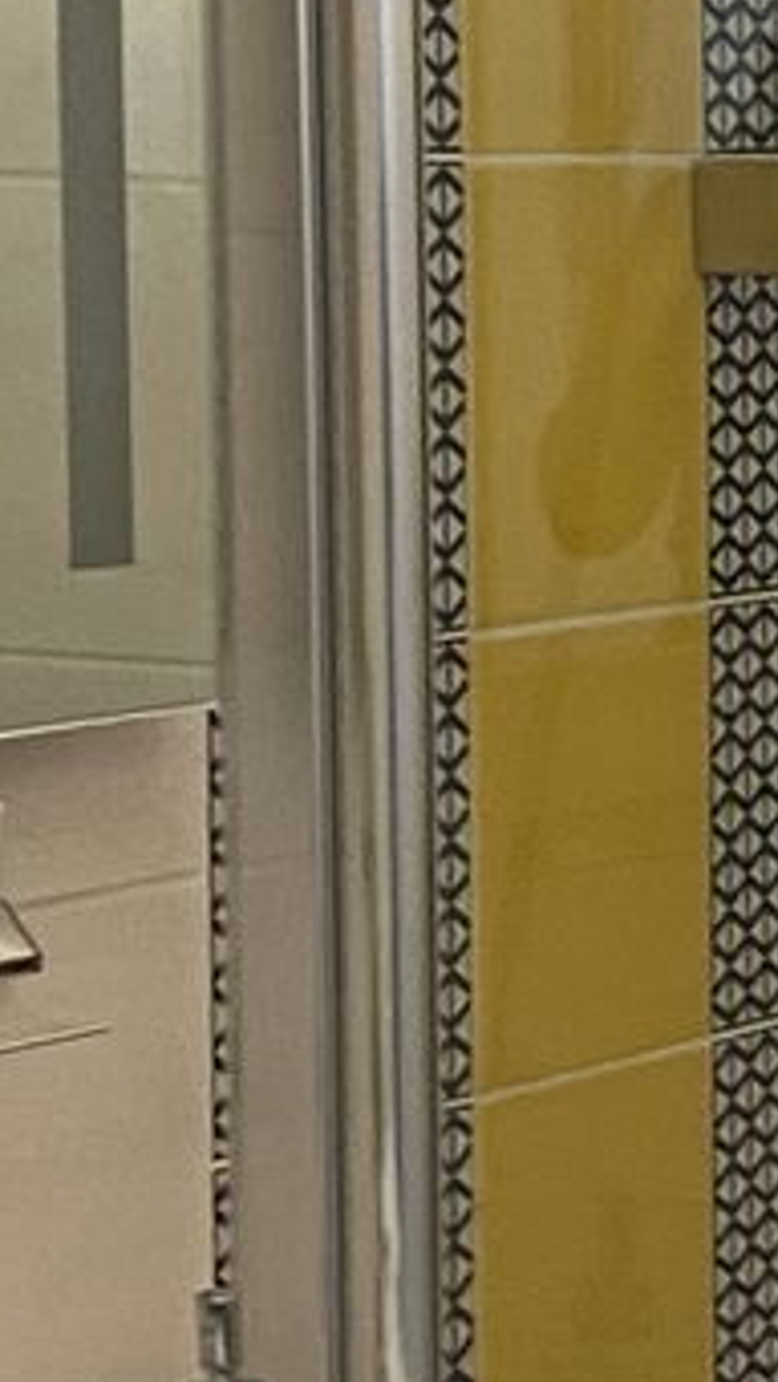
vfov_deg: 12.1
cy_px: 963
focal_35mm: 177
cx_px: 1803
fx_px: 6487
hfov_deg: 6.6
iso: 125
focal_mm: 4.25
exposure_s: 1/50
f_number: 1.8
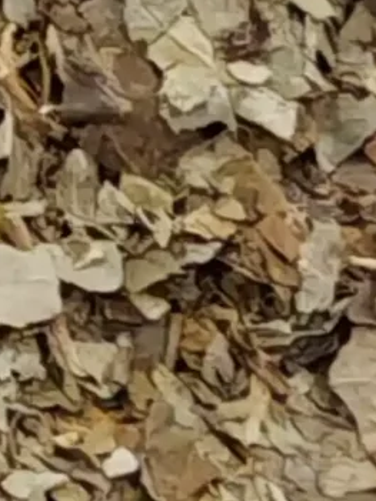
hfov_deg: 7.3
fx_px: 2855
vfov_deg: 9.8
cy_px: -240
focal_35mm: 197
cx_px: -282
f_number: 2
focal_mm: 1.82
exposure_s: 1/25
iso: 500
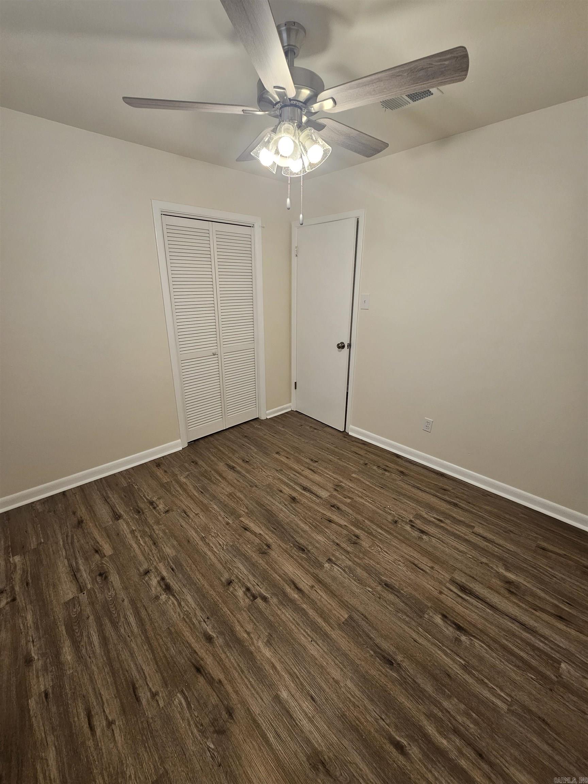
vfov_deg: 106.2
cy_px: 392
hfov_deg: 89.9
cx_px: 294
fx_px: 294
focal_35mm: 13
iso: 125
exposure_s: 1/77.4
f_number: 2.2
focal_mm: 2.2
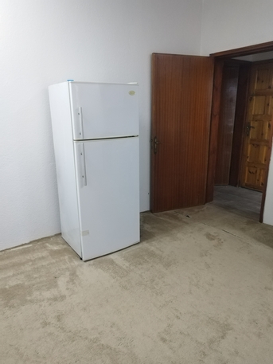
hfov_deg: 53.1
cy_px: 182
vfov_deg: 67.3
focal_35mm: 26
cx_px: 136
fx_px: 273
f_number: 1.8
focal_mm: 6.24
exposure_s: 1/30
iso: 1515
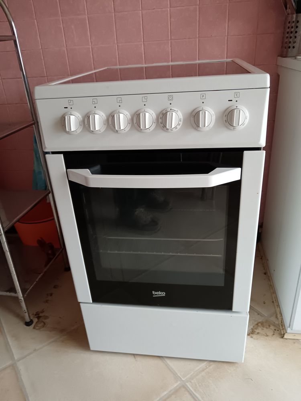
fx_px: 313
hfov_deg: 51.4
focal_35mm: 27
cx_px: 150
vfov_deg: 65.3
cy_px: 200
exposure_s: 1/25
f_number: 1.9
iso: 1548
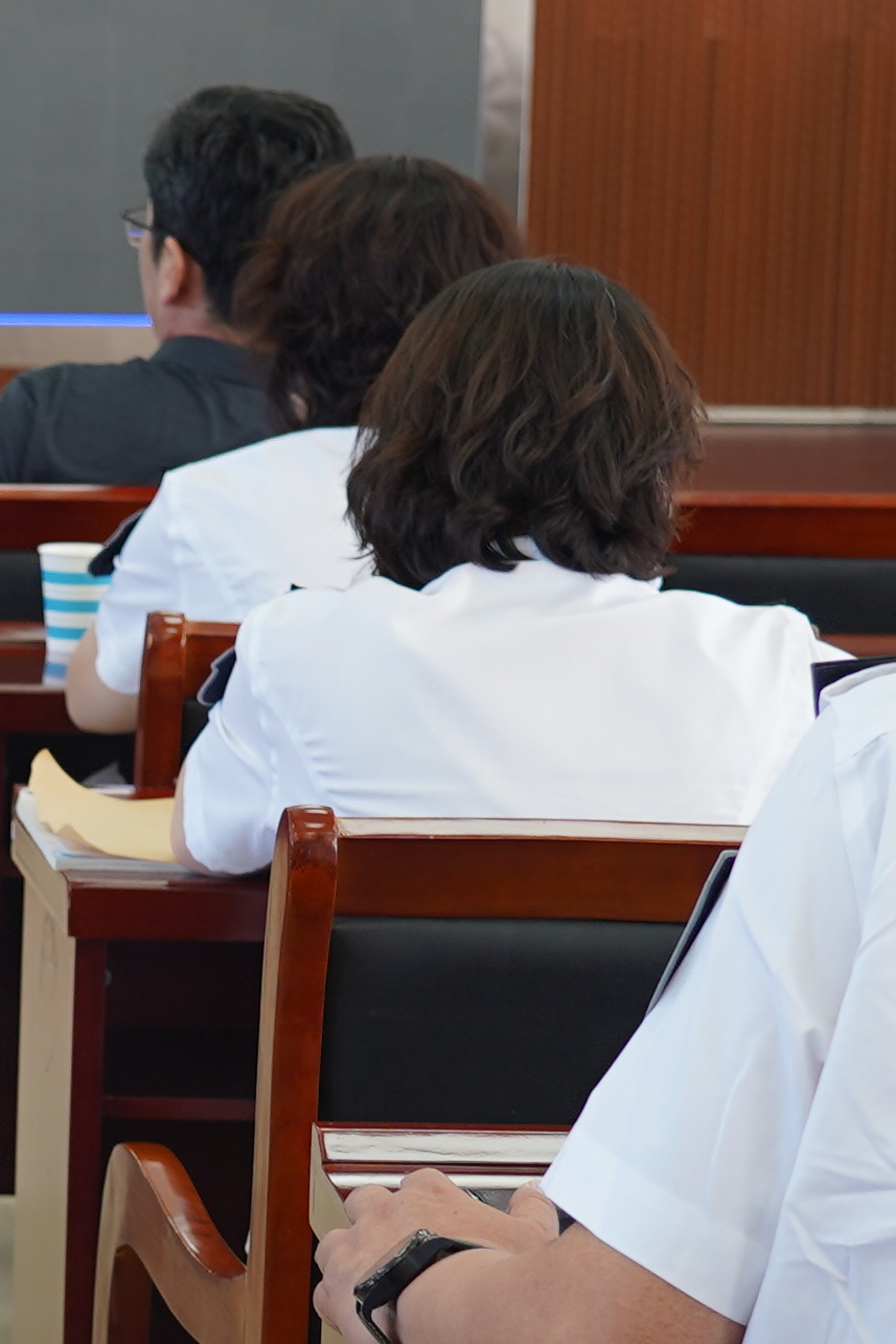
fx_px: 6273
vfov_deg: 12.2
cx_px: -579
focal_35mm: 168
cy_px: 996
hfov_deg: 8.0
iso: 100
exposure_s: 1/13
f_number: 4
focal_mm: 36
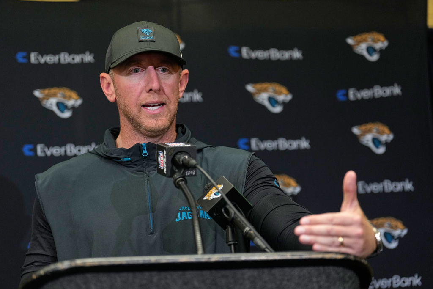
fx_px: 1419
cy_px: 144
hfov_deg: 17.3
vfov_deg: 11.6
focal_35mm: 118
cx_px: 216
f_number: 2.8
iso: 2500
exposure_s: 1/400
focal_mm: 118
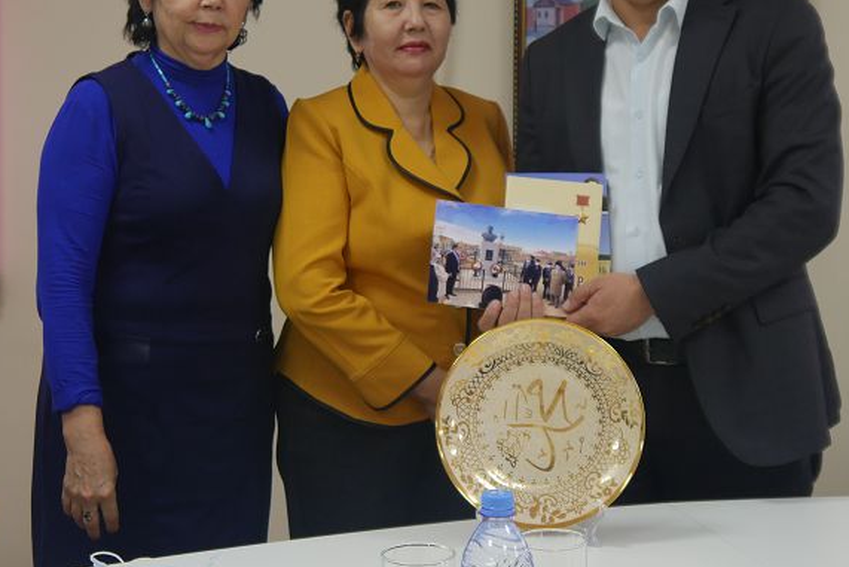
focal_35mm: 59
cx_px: 439
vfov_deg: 22.9
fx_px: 1392
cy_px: 192
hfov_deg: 33.9
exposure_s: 1/60
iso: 500
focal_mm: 18
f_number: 4.1
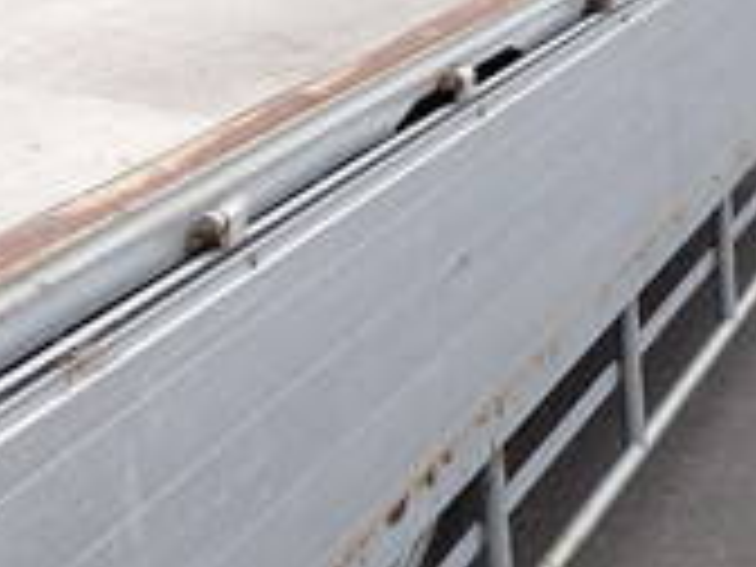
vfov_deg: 15.6
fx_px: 2075
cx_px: -320
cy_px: 320
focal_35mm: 95
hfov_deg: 18.6
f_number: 2.8
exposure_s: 1/800
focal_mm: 4.5
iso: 100
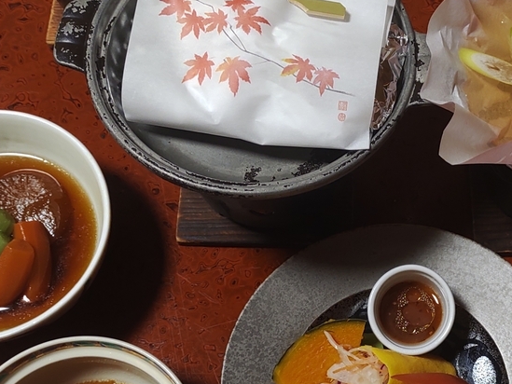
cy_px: 331
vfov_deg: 24.3
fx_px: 873
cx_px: 355
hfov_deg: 32.3
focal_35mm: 59
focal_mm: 4.71
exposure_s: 1/50
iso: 408
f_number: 1.79
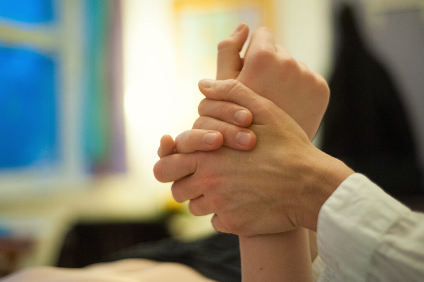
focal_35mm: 50
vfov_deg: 26.9
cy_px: 141
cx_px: 212
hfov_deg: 39.6
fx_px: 588
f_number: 2.2
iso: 2000
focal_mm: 50
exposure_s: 1/80
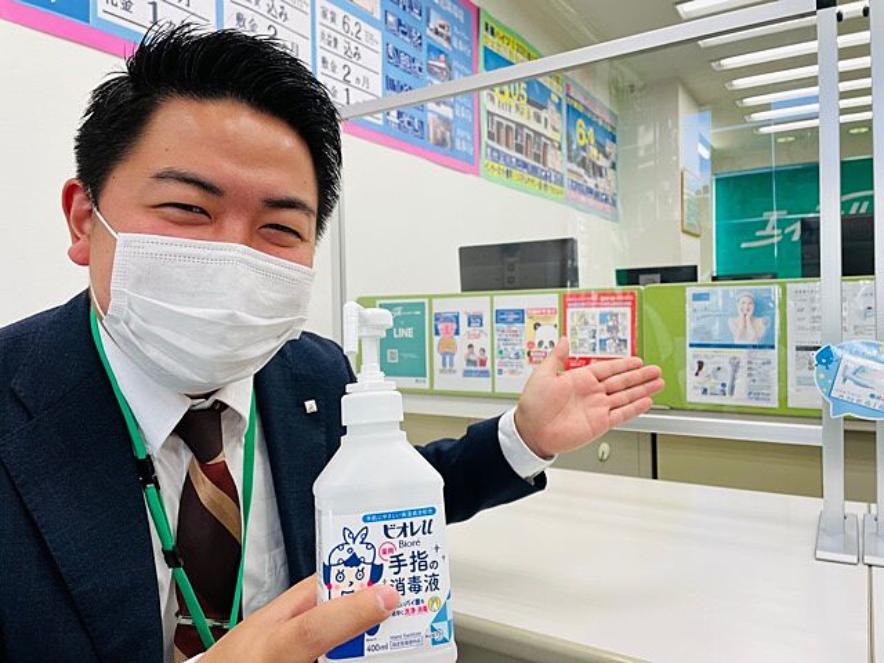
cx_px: 442
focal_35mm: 26
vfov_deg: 53.1
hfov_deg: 67.3
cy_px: 332
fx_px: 664
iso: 32
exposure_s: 1/244
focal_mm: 4.2
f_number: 1.6
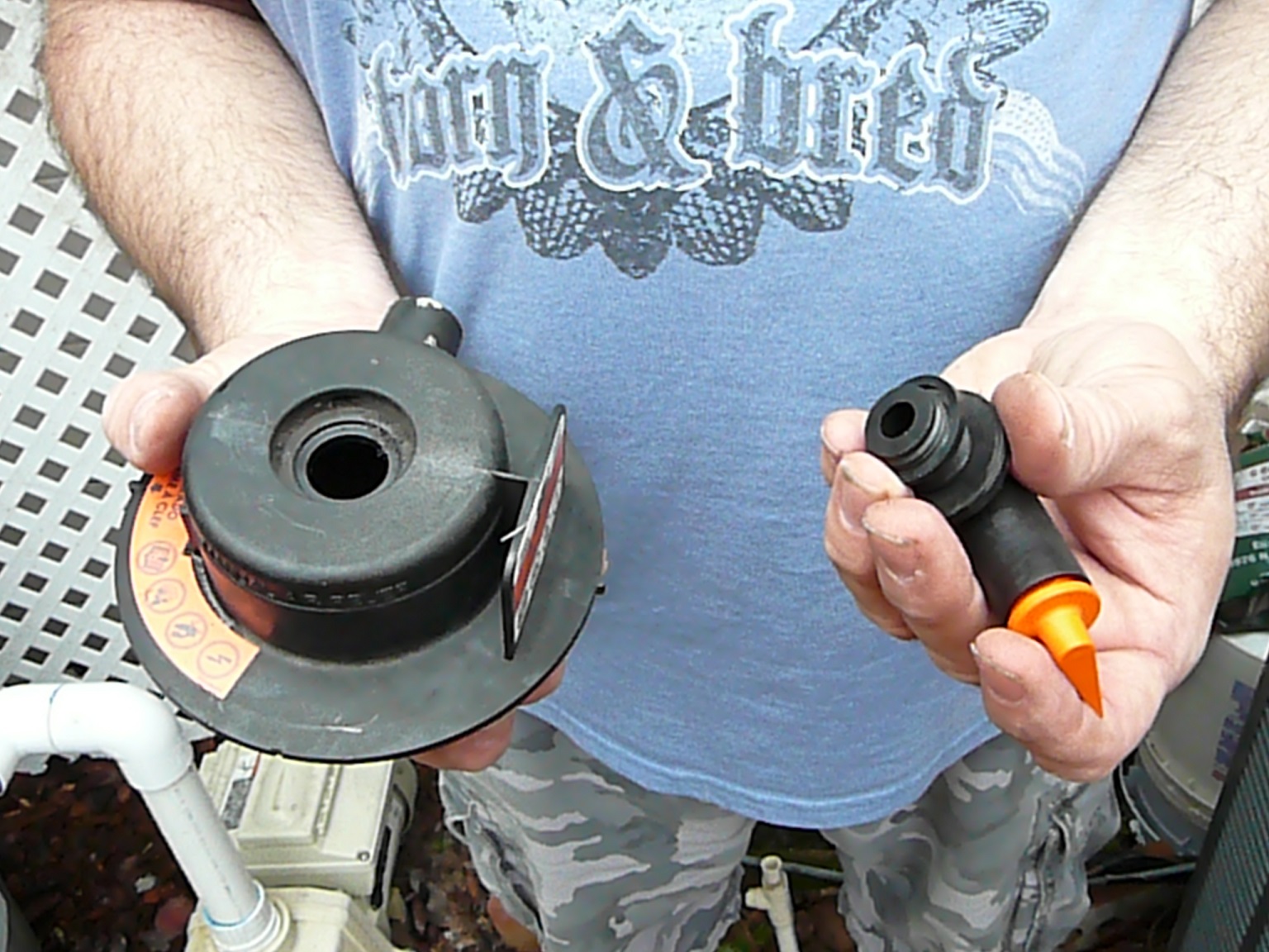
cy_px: 476
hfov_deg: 52.6
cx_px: 634
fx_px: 1283
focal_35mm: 35
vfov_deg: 40.7
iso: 800
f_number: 5
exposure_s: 1/400
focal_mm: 5.2
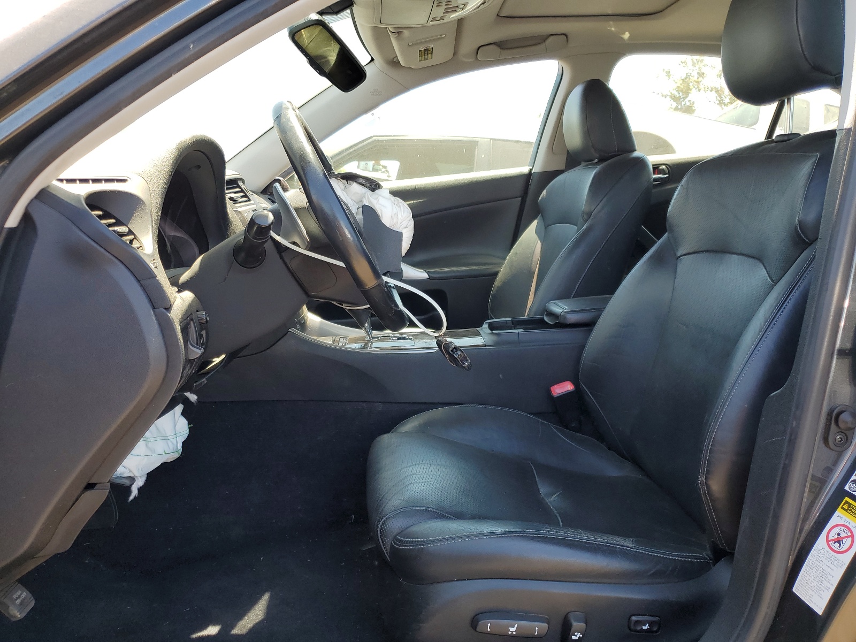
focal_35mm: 26
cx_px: 428
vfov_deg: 53.1
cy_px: 321
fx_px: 643
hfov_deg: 67.3
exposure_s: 1/278
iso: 50
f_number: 1.5
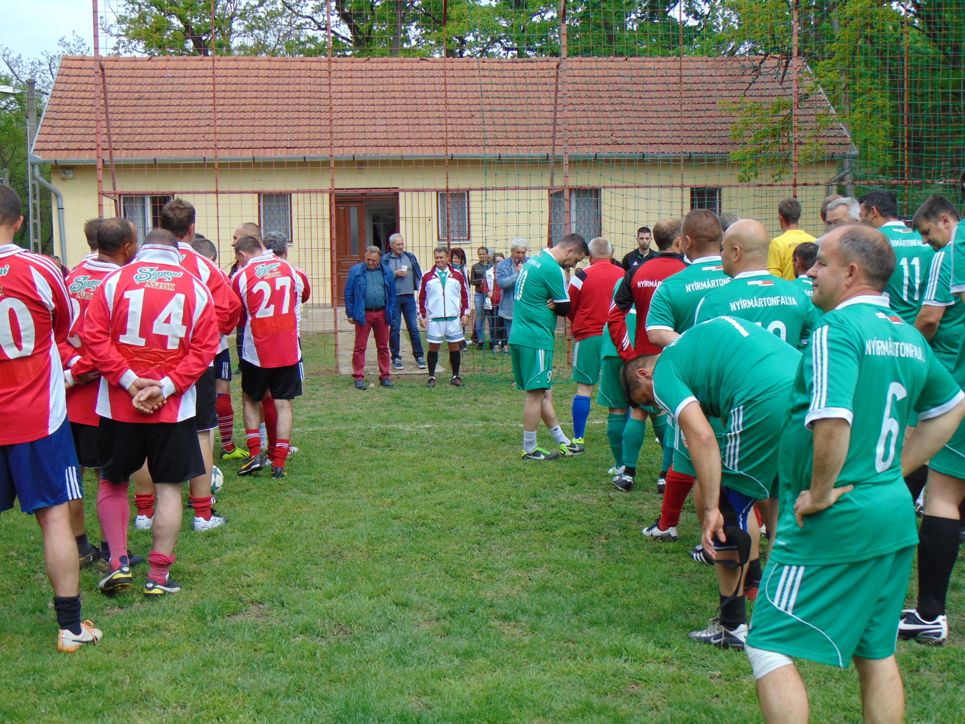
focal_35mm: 50
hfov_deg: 38.2
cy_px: 362
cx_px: 482
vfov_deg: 29.1
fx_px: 1394
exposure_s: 1/500
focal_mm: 9
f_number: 3.5
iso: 80
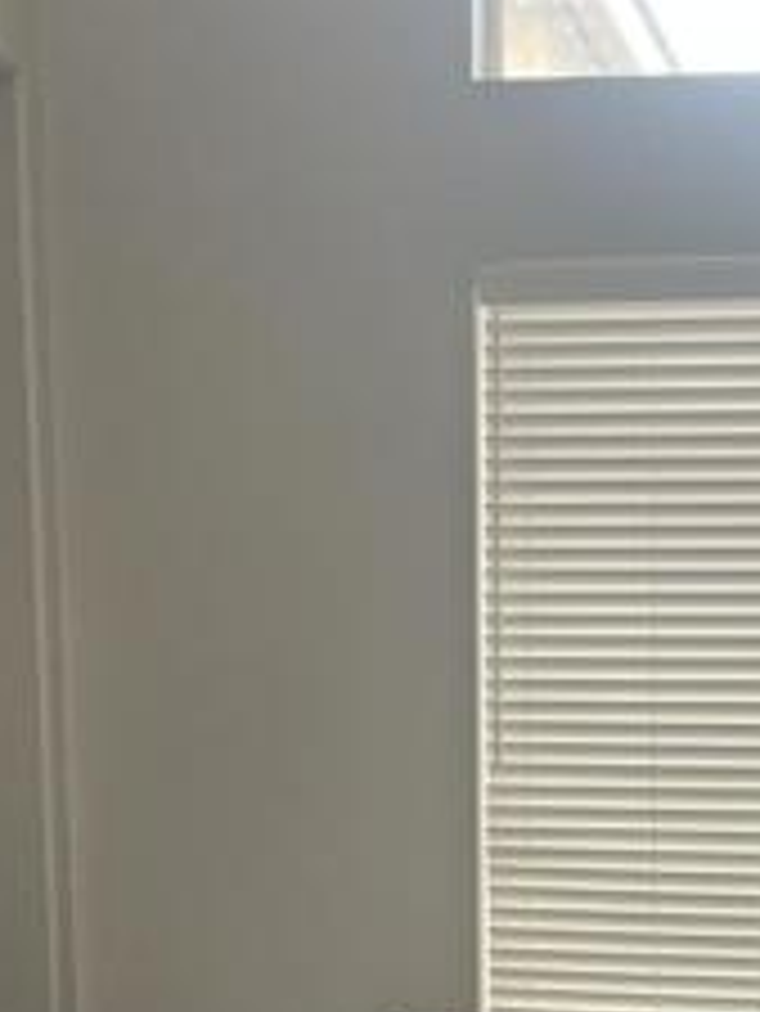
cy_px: 1286
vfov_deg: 23.5
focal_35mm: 74
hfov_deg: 19.4
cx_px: 733
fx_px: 2164
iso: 125
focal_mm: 5.1
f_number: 1.6
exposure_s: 1/121
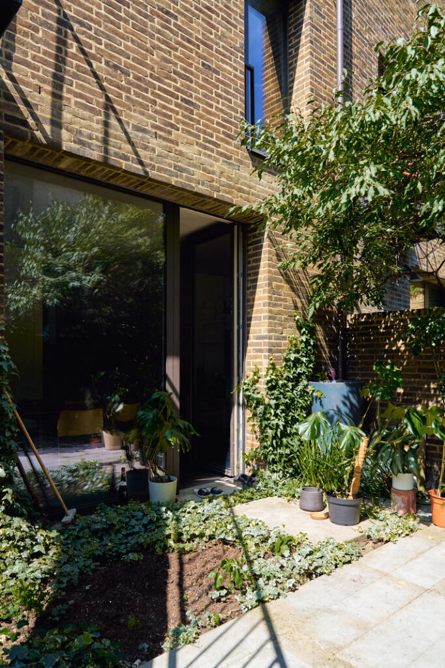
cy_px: 334
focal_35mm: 24
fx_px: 445
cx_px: 222
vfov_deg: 73.8
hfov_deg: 53.1
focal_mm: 24
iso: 100
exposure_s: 1/200
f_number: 4
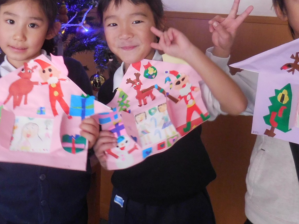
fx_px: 432
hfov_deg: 37.8
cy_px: 16
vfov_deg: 27.9
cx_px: 102
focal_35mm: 50
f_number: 3.3
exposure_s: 1/10
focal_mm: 4.5
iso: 400
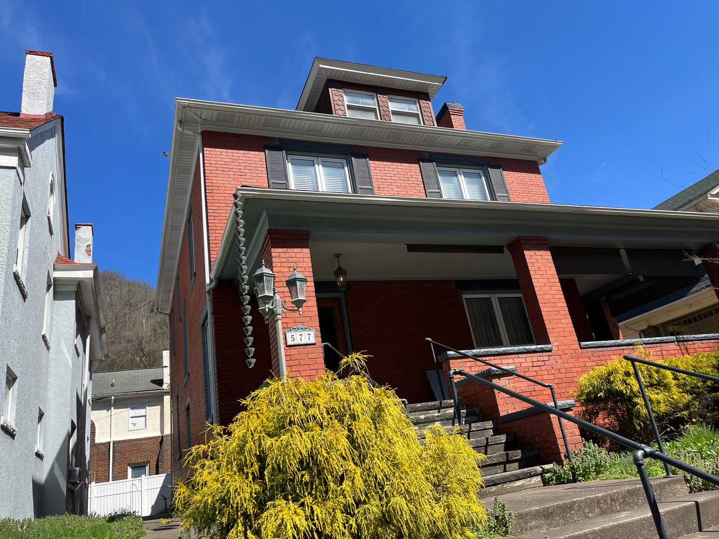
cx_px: 360
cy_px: 270
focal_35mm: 26
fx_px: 540
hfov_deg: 67.3
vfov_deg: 53.1
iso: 50
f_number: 1.6
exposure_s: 1/2358
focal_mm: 5.1
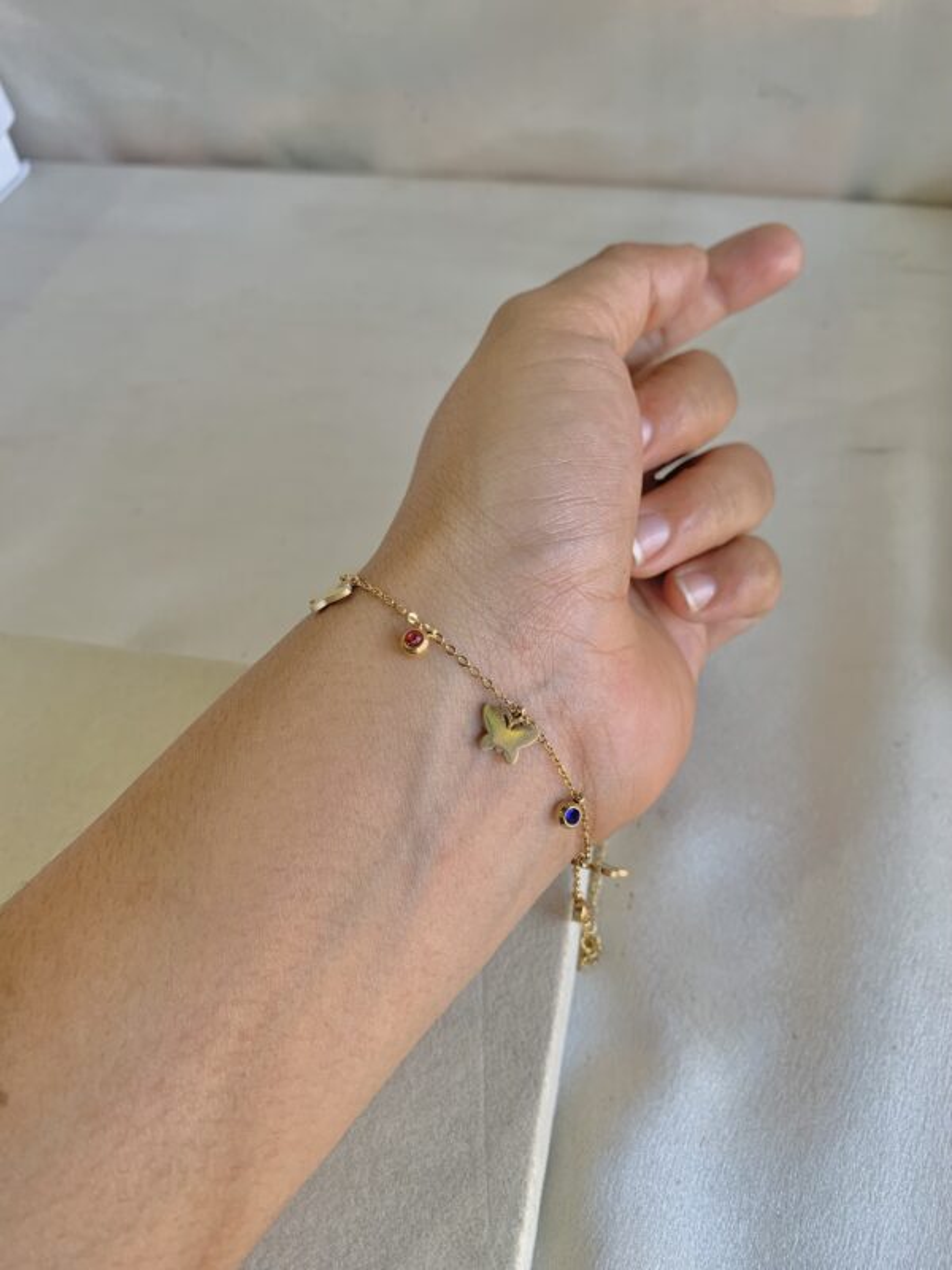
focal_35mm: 26
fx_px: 953
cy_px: 635
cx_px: 476
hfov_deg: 53.1
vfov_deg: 67.3
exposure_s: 1/100
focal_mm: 4.25
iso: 80
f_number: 1.8
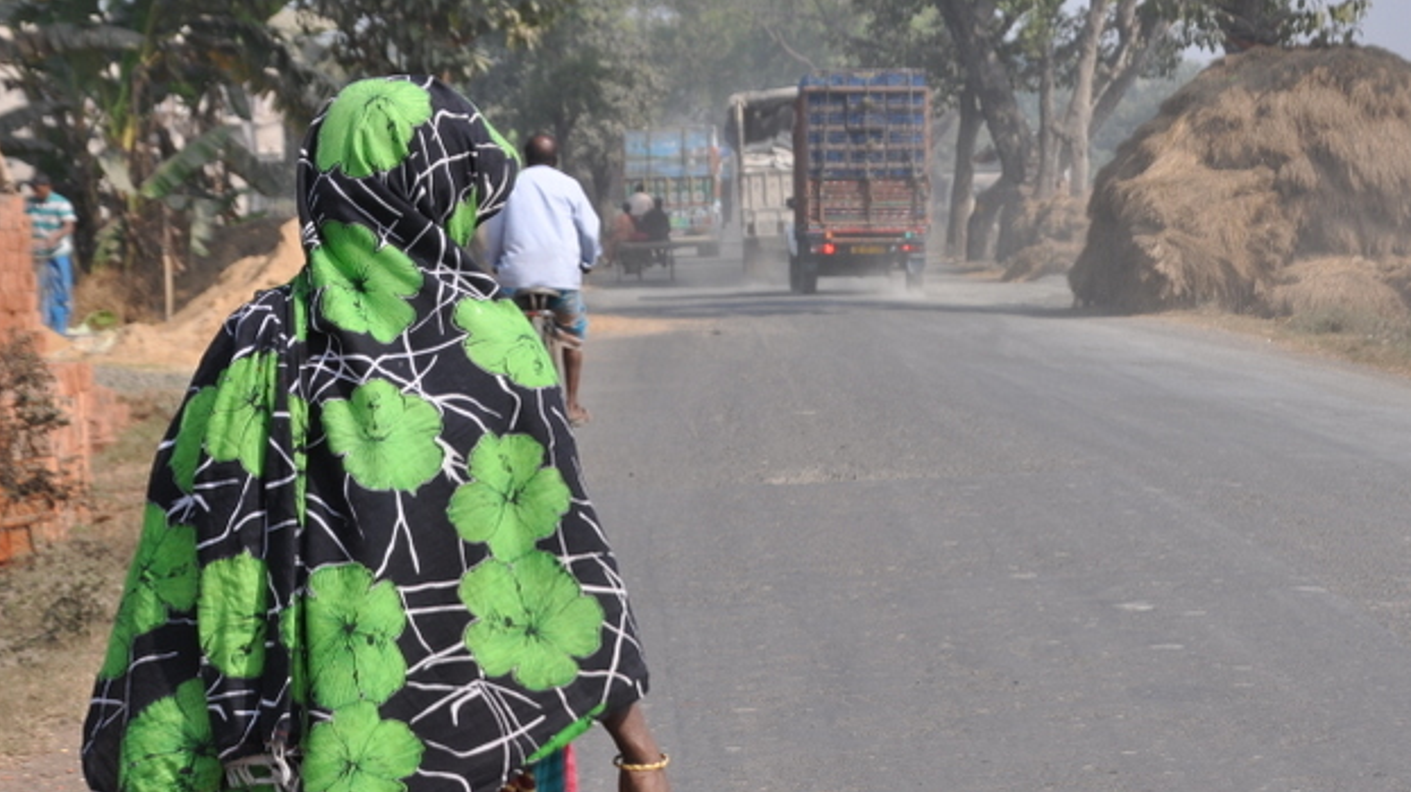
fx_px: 4675
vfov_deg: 9.7
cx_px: 793
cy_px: 251
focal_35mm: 125
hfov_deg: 17.2
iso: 250
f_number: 11
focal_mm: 62
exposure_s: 1/320
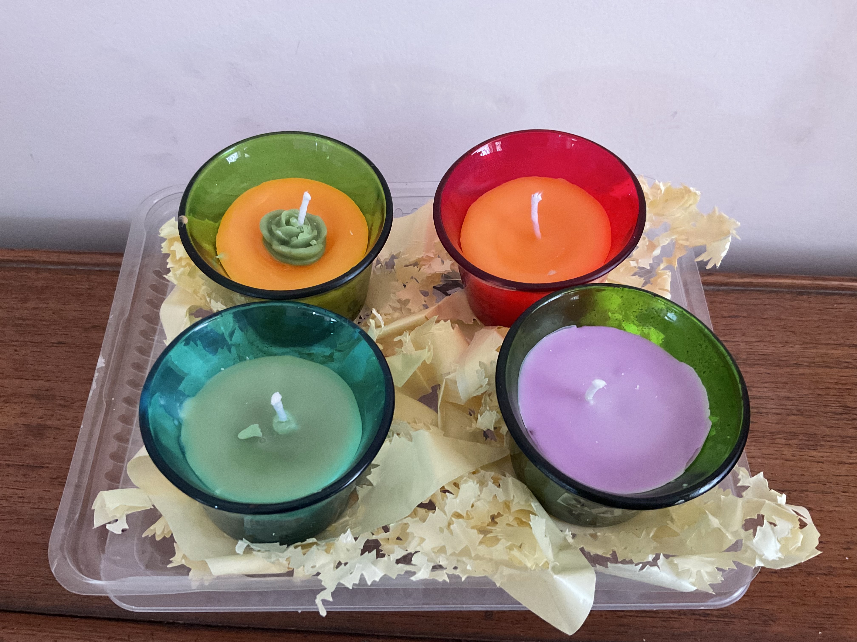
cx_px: 428
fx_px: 718
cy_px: 321
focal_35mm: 29
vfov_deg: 48.2
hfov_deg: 61.7
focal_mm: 3
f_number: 1.8
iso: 320
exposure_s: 1/33
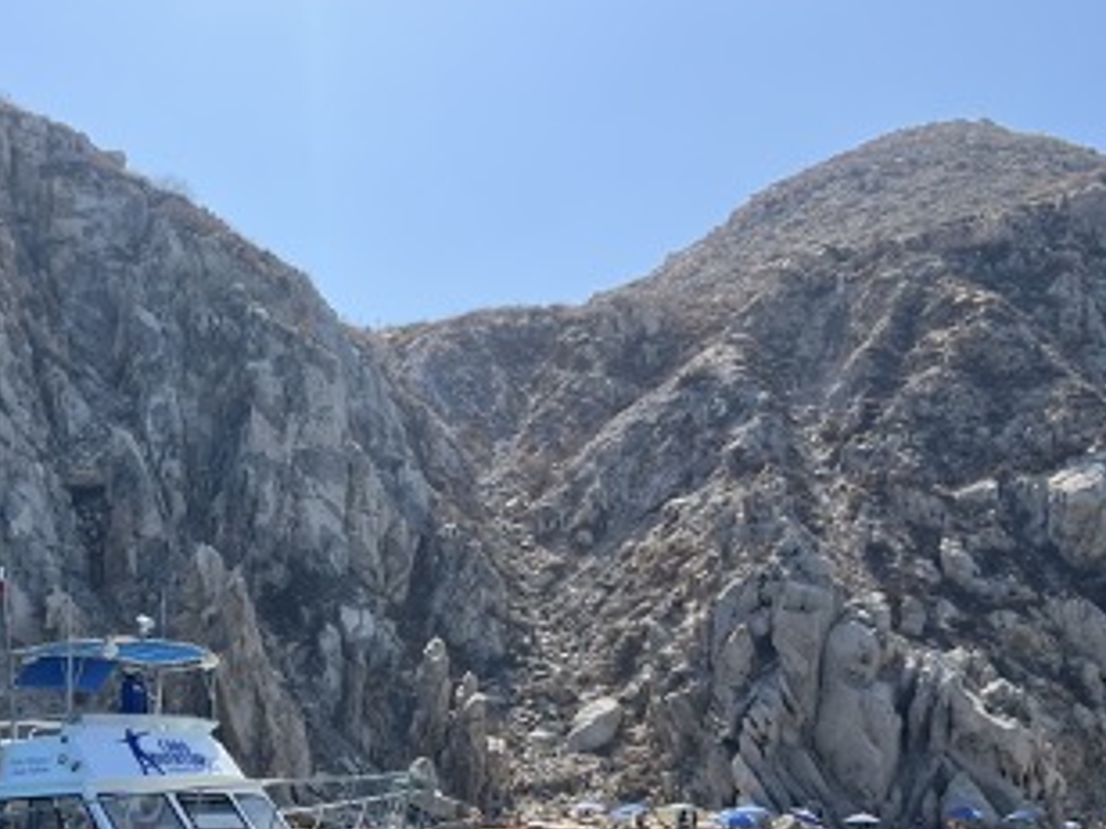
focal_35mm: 54
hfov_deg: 34.9
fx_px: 1725
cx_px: 302
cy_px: 639
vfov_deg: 26.6
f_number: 1.5
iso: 50
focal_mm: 5.7
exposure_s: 1/3077
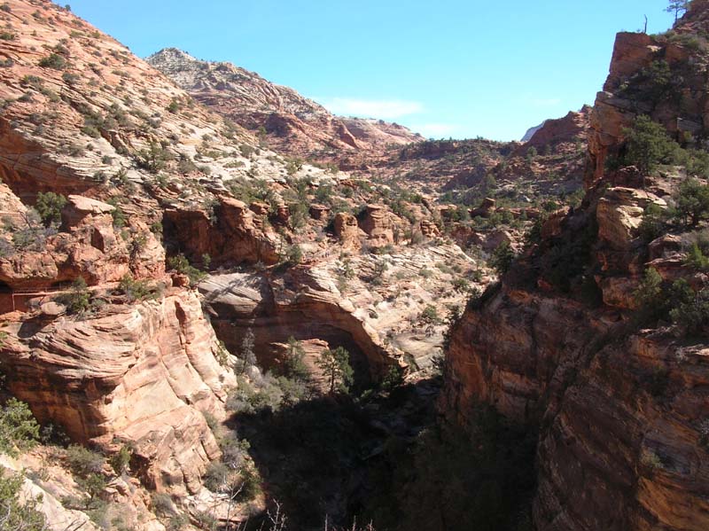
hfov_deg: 52.7
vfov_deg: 40.7
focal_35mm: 35
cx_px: 354
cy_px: 266
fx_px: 716
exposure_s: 1/150
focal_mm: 5.8
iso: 50
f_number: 5.6
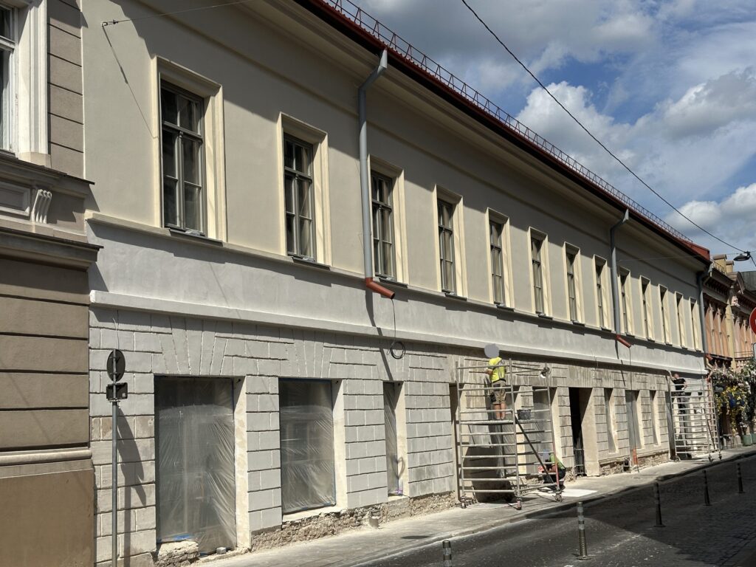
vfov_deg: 30.3
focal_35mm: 48
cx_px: 378
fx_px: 1048
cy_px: 284
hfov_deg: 39.7
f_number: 1.78
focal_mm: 6.86
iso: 64
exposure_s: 1/8929
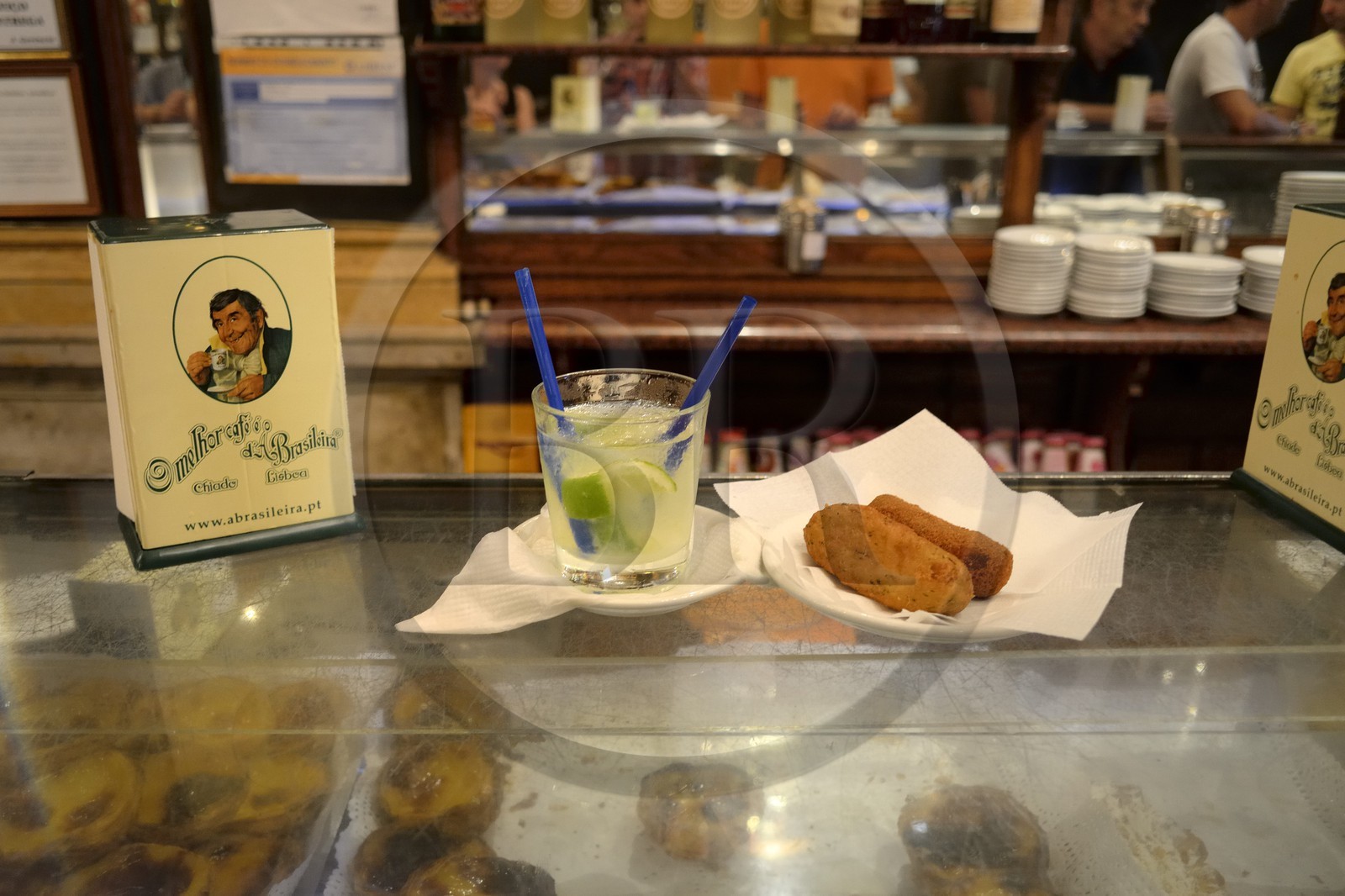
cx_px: 672
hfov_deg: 65.5
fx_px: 1046
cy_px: 448
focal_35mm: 28
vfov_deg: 46.4
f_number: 3.2
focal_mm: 18.5
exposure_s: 1/15
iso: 800
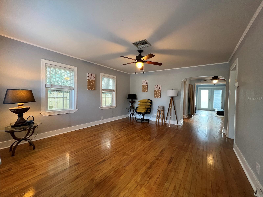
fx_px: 99
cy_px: 98
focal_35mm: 13
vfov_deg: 89.9
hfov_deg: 106.2
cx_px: 132
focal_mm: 1.57
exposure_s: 1/60
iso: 320
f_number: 1.8
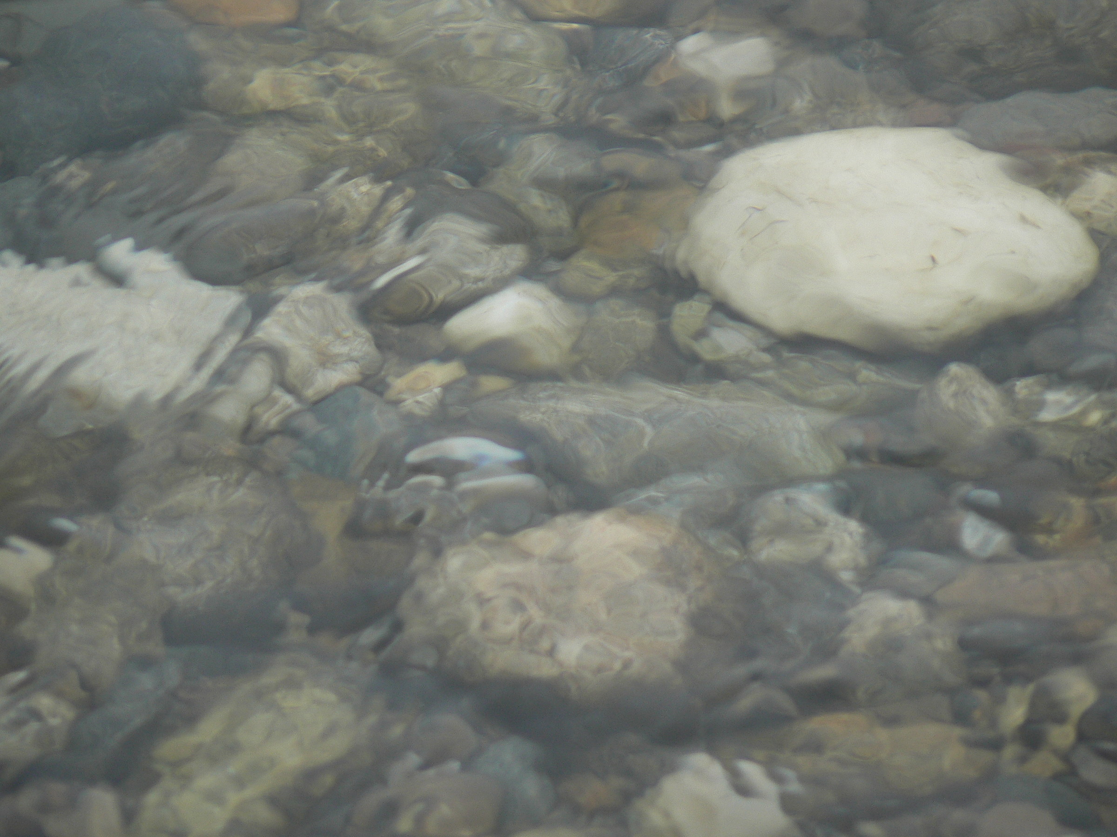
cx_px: 558
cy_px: 418
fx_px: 13940
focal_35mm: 432
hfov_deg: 4.6
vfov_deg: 3.4
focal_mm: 72
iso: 80
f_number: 4
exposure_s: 1/60
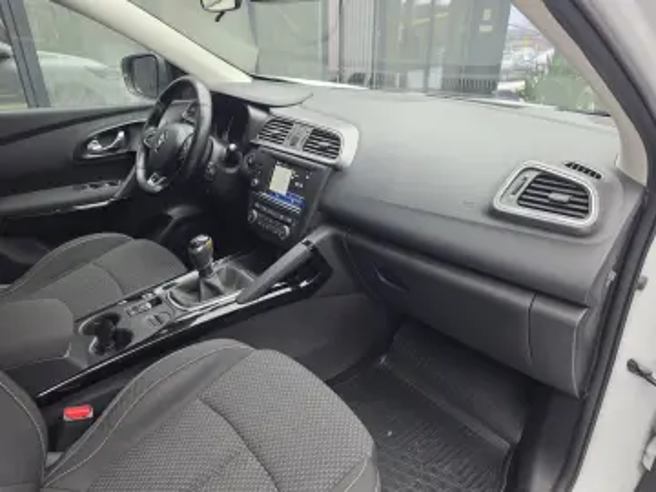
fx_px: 436
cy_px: 246
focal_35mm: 23
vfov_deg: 58.9
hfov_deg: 73.9
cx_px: 328
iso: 80
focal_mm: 6.25
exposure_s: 1/100
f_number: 1.7
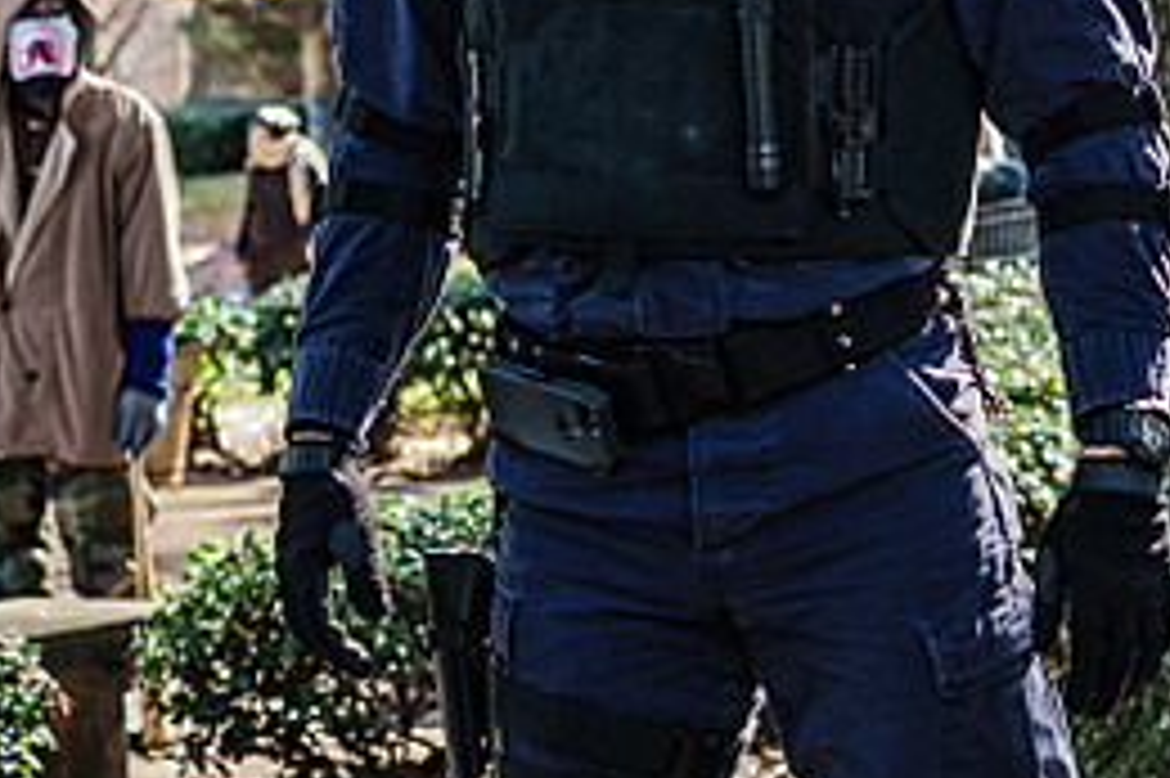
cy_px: -117
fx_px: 6820
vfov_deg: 6.5
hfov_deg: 9.8
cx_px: 644
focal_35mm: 210
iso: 1000
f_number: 5.6
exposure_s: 1/200
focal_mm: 70
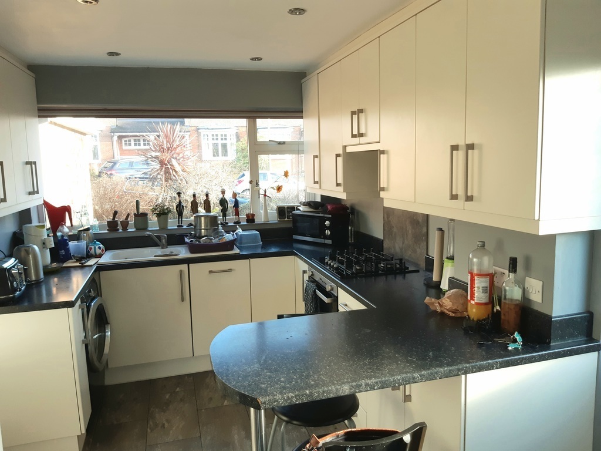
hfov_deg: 67.3
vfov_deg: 53.1
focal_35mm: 26
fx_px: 451
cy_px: 226
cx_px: 300
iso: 80
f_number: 1.7
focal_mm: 3.92
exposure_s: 1/100
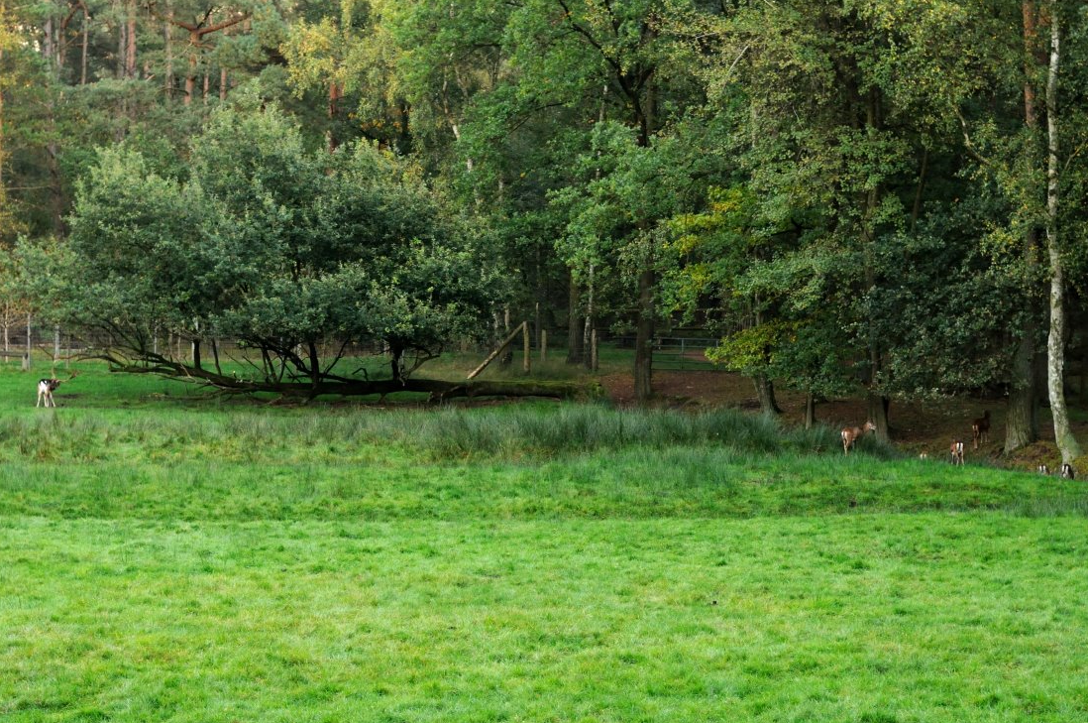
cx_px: 528
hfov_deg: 24.8
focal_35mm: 82
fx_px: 2475
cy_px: 360
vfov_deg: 16.6
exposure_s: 1/60
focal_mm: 50
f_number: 3.5
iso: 800
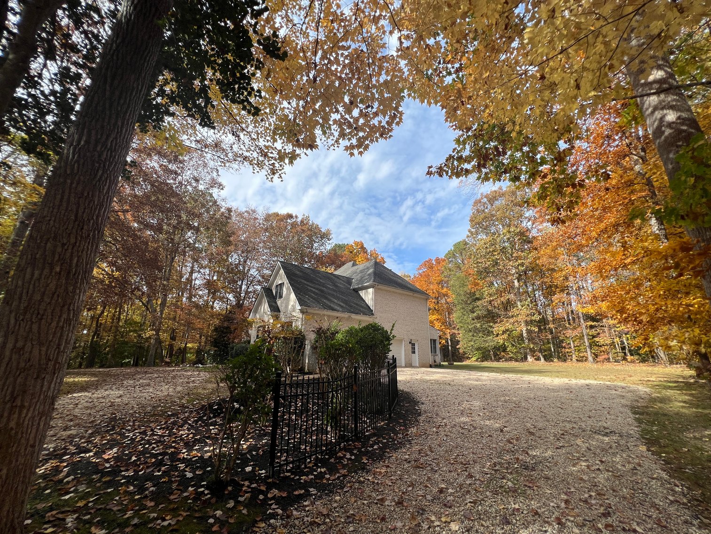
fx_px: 267
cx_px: 356
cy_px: 267
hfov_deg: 106.2
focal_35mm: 13
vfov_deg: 89.9
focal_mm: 1.57
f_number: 1.8
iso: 32
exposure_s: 1/1357
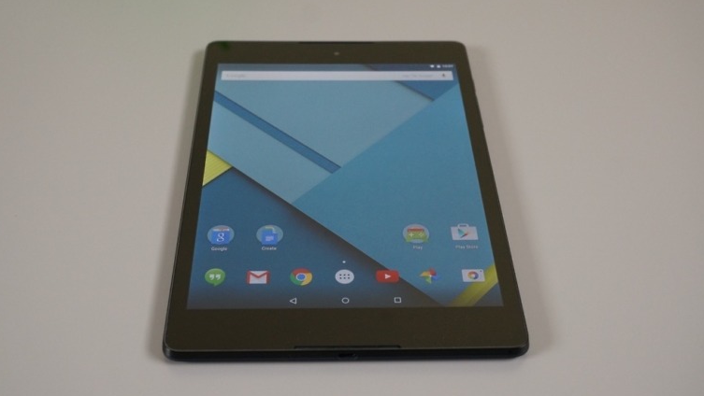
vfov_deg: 24.9
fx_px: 896
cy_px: 219
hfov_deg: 42.9
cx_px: 348
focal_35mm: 48
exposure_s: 1/60
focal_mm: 30
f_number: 5.6
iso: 1250
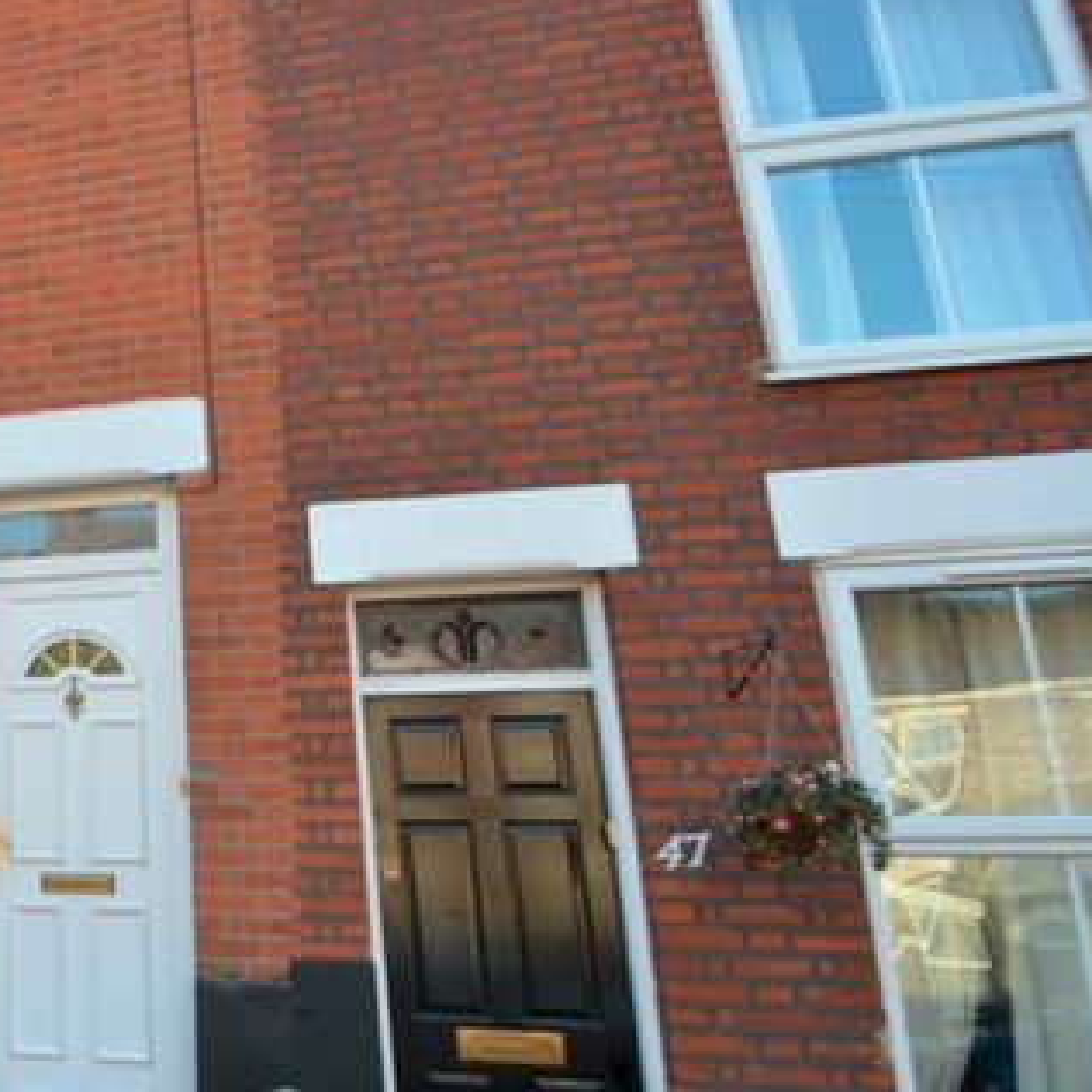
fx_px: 1159
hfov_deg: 41.0
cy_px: 572
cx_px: -93
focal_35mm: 32
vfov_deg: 50.4
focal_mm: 11.5
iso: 220
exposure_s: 1/125
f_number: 5.6
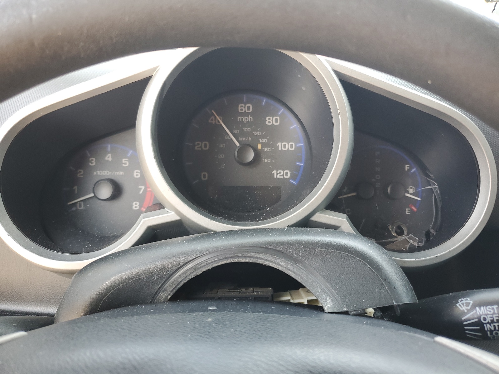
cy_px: 187
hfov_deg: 67.3
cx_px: 250
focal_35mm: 26
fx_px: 375
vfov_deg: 53.1
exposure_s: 1/120
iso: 66
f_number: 1.5
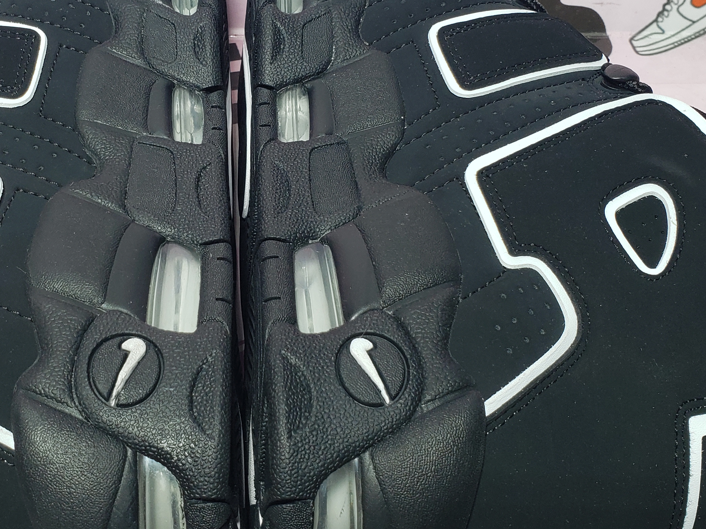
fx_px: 1020
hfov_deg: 37.9
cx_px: 258
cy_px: 185
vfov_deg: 28.9
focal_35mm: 50
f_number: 2.4
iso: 50
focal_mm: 4.3
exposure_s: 1/119
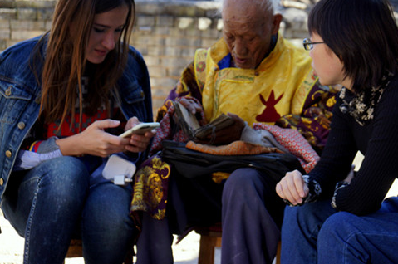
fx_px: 927
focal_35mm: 84
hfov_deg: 24.2
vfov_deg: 16.2
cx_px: 219
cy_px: 103
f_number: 4
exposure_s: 1/100
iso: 100
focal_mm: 45
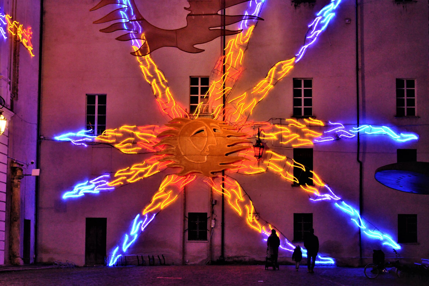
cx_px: 216
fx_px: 906
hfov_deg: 26.7
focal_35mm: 76
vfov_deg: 17.9
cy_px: 142
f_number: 9
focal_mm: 50
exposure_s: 1/15
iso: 3200
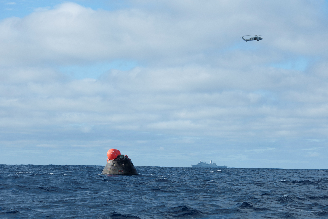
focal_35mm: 145
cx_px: 164
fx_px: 1321
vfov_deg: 9.5
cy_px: 110
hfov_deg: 14.2
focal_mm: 145
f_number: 9
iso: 200
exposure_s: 1/500
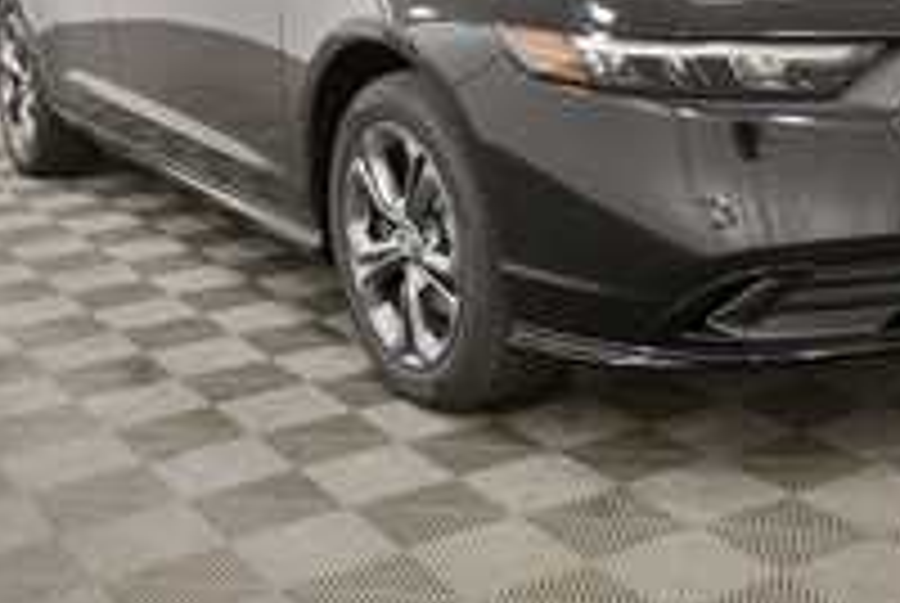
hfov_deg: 36.3
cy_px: 74
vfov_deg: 24.5
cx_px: 634
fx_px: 1352
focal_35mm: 54
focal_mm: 18
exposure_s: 1/125
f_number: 5.3
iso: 1250
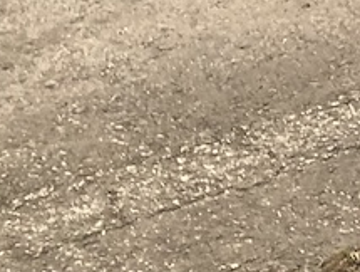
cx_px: 875
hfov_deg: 9.9
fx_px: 1802
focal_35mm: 173
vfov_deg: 7.8
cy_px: -432
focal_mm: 4
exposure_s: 1/30
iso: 25
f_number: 1.8
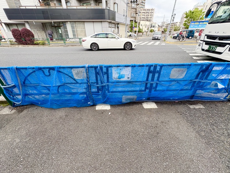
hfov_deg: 102.1
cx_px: 115
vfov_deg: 85.7
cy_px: 86
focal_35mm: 14
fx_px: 93
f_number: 2.2
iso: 40
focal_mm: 2.22
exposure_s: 1/253
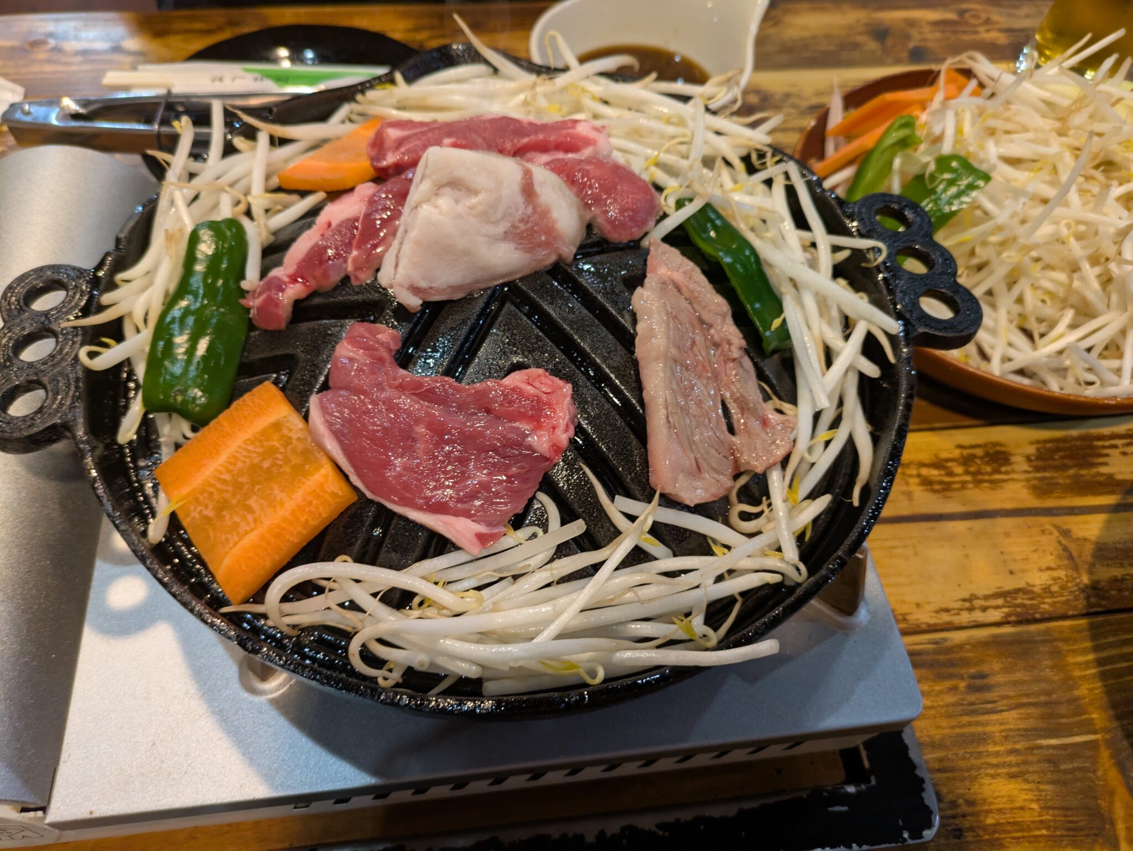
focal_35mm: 25
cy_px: 426
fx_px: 819
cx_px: 566
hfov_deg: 69.4
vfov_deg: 54.9
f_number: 1.89
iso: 375
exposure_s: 1/60
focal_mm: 5.43
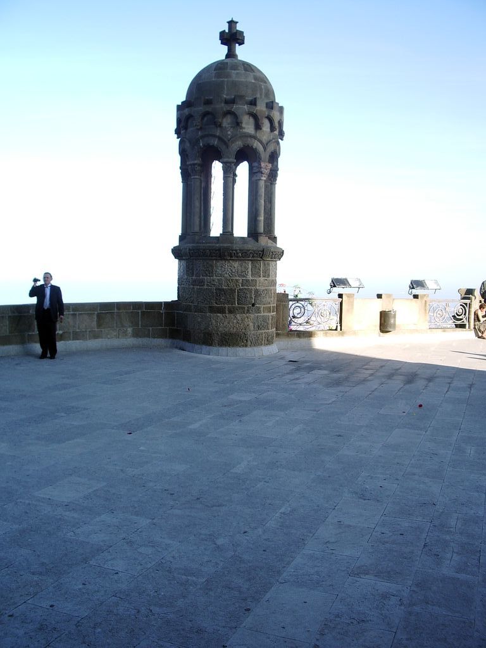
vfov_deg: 52.6
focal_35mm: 35
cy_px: 324
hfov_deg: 40.7
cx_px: 243
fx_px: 655
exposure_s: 1/125
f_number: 4.3
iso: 50
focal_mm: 5.8
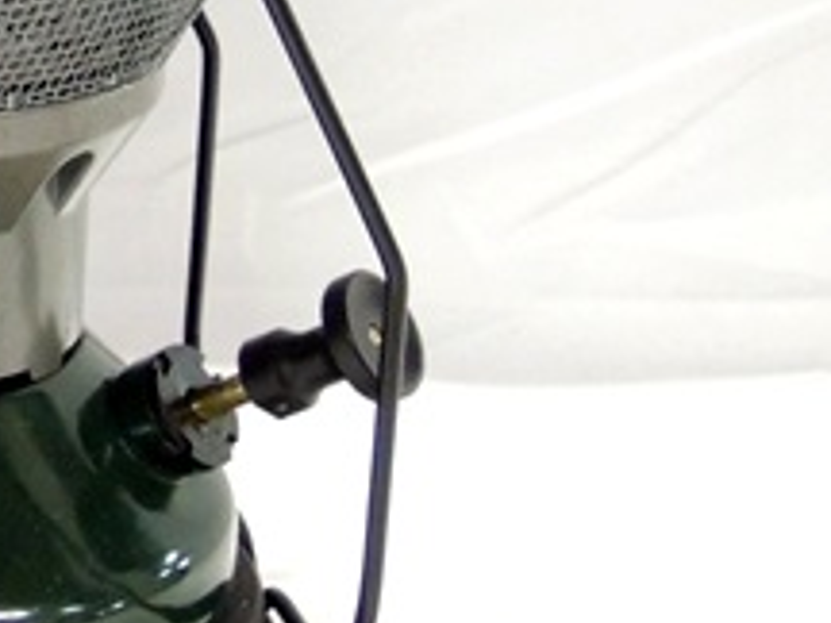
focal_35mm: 148
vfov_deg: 9.9
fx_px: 3553
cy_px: -142
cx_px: -612
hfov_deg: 12.3
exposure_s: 1/30
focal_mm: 7.2
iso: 900
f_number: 2.6
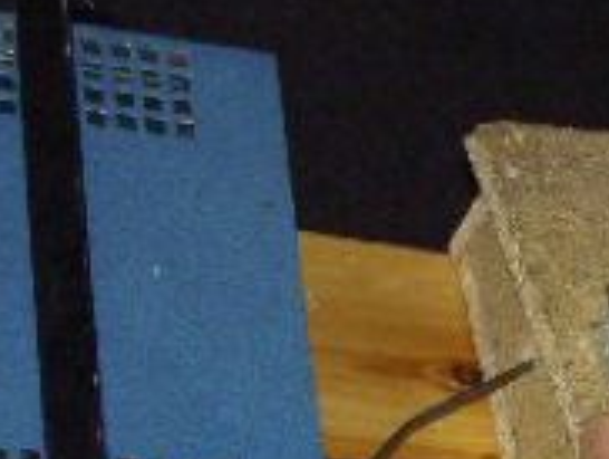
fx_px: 3400
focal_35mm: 193
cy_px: 553
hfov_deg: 9.9
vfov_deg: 7.6
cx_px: 897
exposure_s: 1/60
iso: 200
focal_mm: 11.3
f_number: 3.3
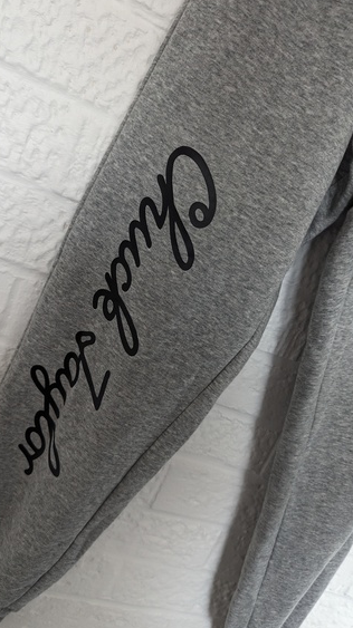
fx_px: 450
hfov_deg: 42.8
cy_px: 316
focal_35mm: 27
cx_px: 160
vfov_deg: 69.9
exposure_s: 1/81
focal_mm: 6.81
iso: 190
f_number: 1.85
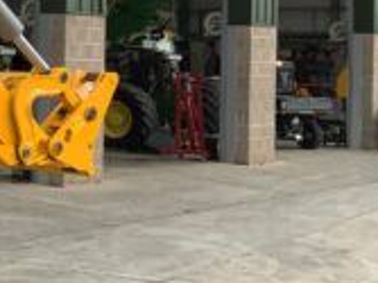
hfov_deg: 15.7
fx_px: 1211
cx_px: -260
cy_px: 54
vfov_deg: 13.3
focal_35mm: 111
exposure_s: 1/1055
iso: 16
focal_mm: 3
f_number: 1.8
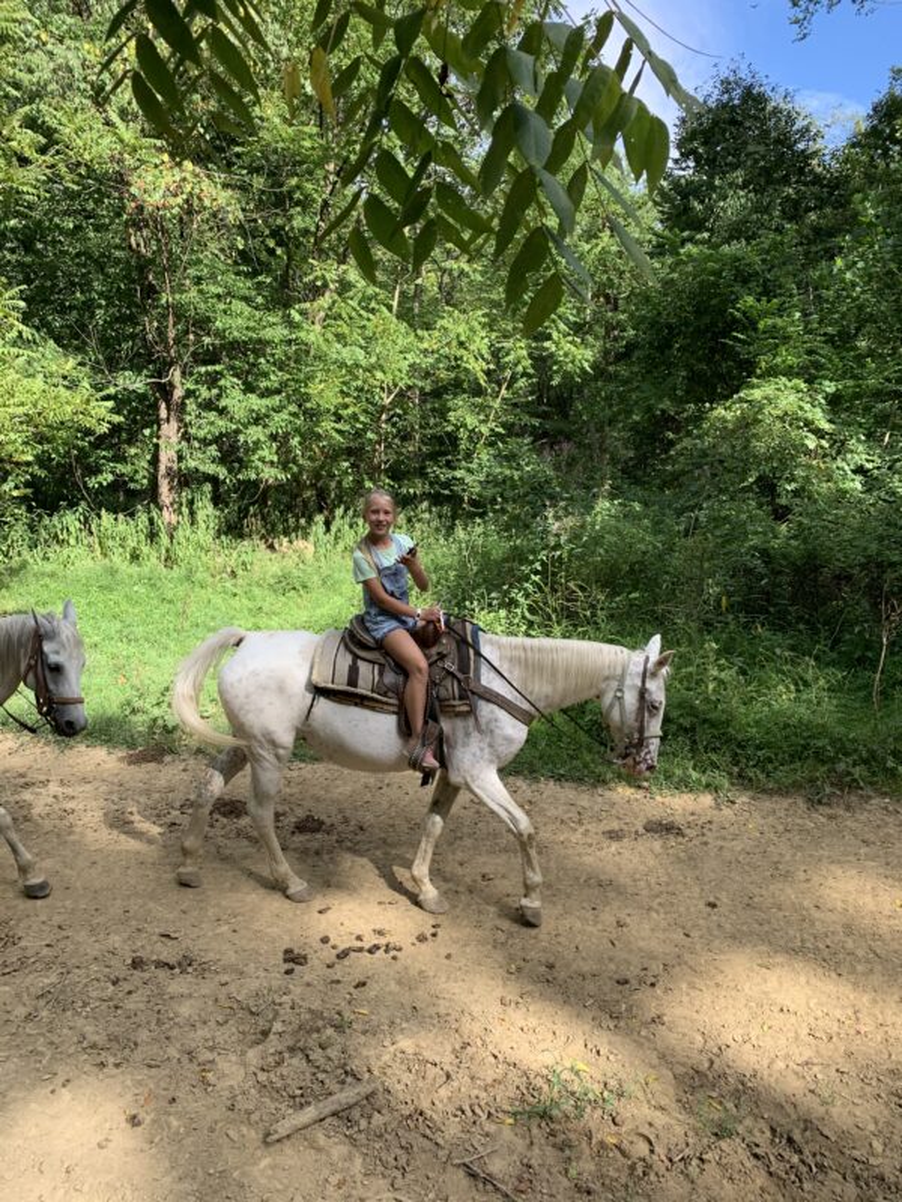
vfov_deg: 67.3
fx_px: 903
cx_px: 451
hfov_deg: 53.1
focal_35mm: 26
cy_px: 601
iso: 25
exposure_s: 1/502
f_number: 1.8
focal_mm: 4.25
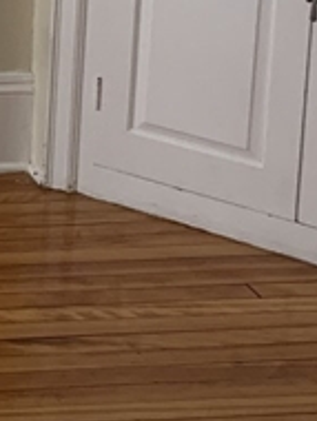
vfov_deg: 13.1
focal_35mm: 140
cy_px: -253
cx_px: -563
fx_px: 1706
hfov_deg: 9.0
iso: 100
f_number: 1.8
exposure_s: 1/60
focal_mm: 4.25
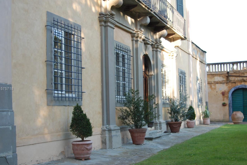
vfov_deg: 27.6
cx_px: 128
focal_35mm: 49
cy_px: 89
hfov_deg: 40.3
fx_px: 337
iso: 125
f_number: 3.5
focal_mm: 28
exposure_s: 1/125
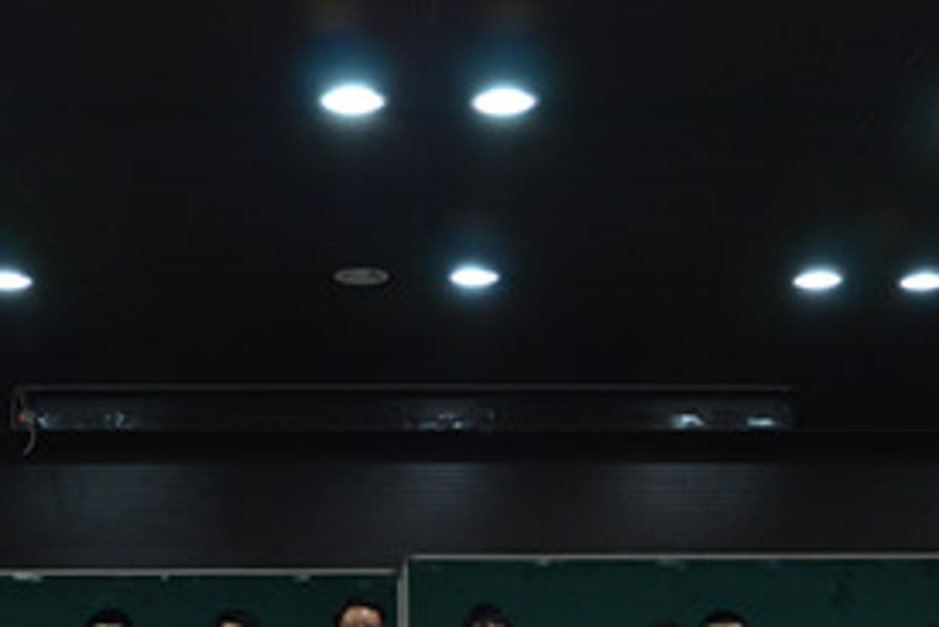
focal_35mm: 77
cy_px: 562
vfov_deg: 17.5
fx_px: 2009
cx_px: 463
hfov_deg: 26.3
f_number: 4
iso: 720
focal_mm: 22
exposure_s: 1/60
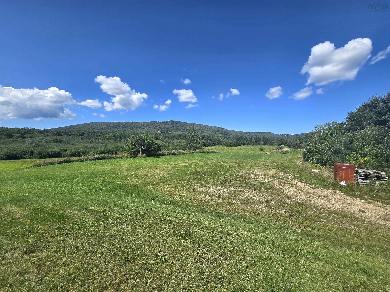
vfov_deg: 89.9
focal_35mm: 13
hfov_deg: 106.2
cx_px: 195
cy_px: 146
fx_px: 146
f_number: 2.2
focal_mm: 2.2
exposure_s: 1/3333
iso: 50
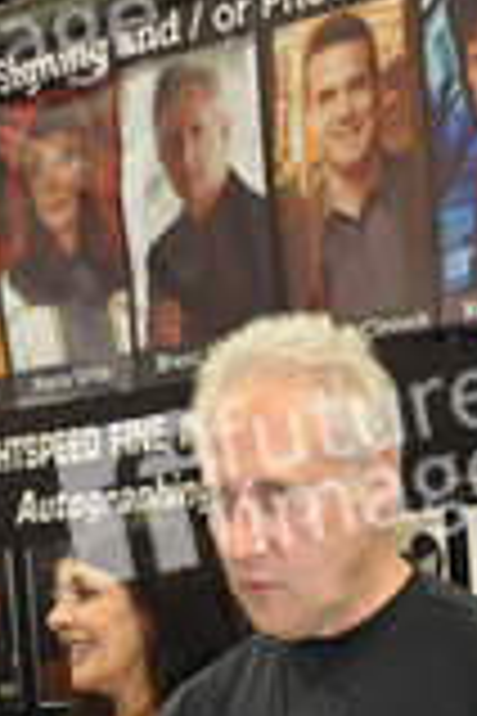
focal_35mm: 94
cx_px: 421
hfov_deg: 14.4
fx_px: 1873
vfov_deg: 21.0
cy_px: 702
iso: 2000
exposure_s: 1/60
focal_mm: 25
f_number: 5
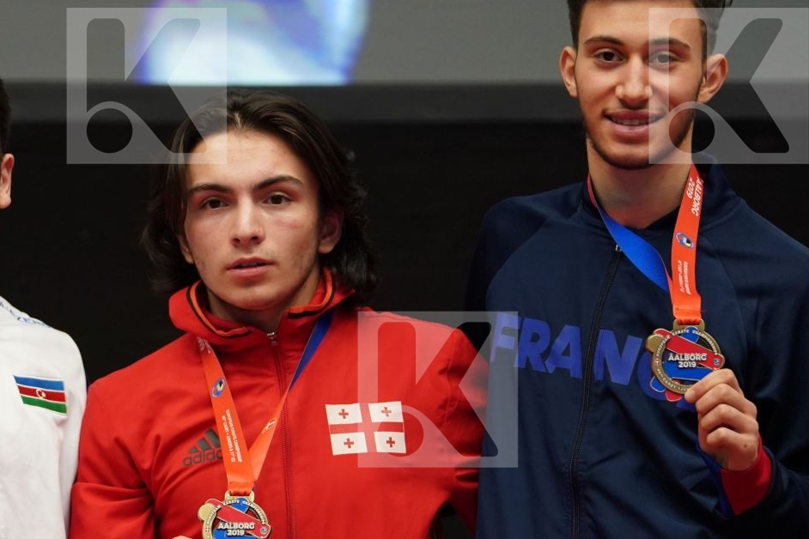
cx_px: 147
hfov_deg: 5.7
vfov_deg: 3.8
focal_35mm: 361
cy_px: 390
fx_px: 8112
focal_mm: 189
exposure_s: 1/500
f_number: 2.8
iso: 2000
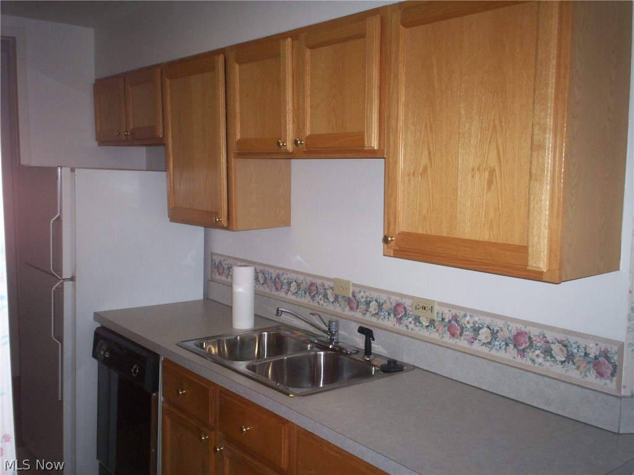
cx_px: 317
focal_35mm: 36
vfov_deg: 39.7
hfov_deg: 51.4
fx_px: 659
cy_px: 238
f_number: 4.5
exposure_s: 1/60
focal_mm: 6
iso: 140
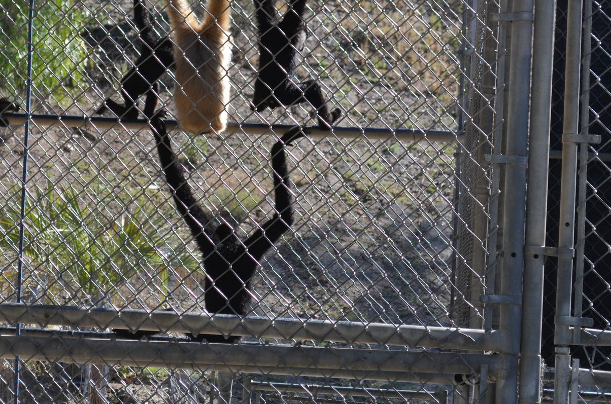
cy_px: 144
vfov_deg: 12.4
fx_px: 1857
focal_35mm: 110
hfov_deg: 18.6
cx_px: 214
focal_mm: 55
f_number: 8
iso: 180
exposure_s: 1/250
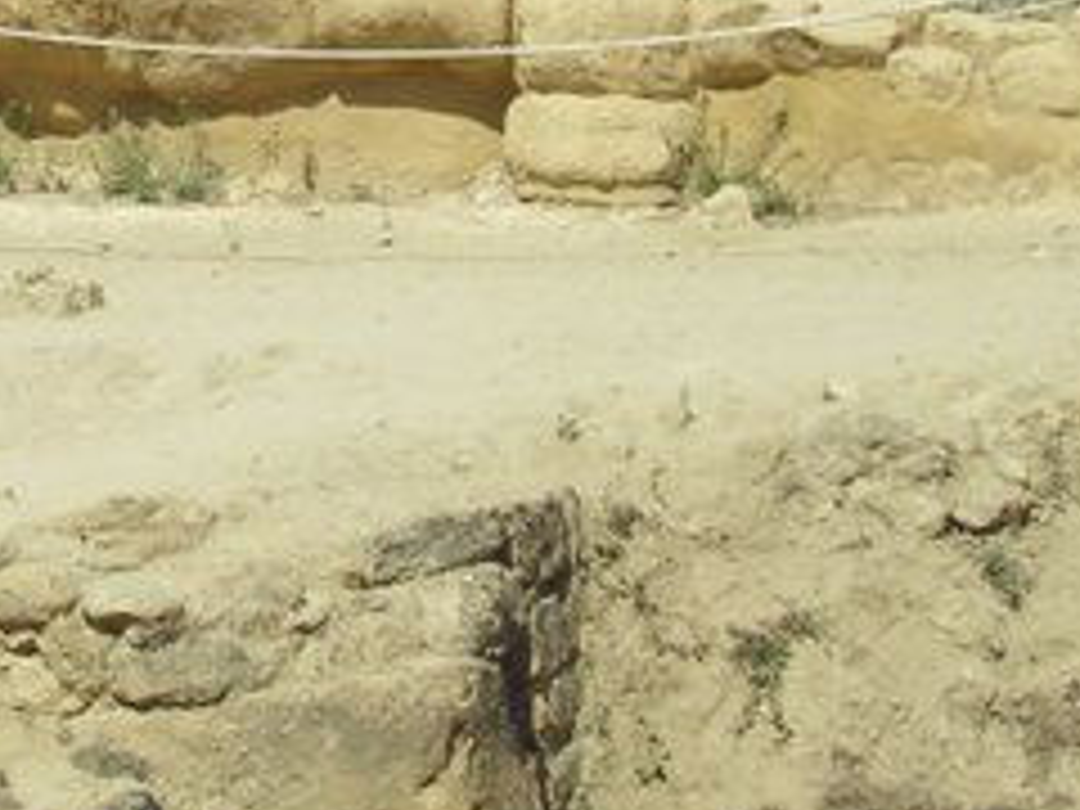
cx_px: -40
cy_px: -220
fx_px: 5709
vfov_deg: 8.0
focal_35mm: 183
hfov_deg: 10.7
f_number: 9.7
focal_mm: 9
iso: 100
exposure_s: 1/250
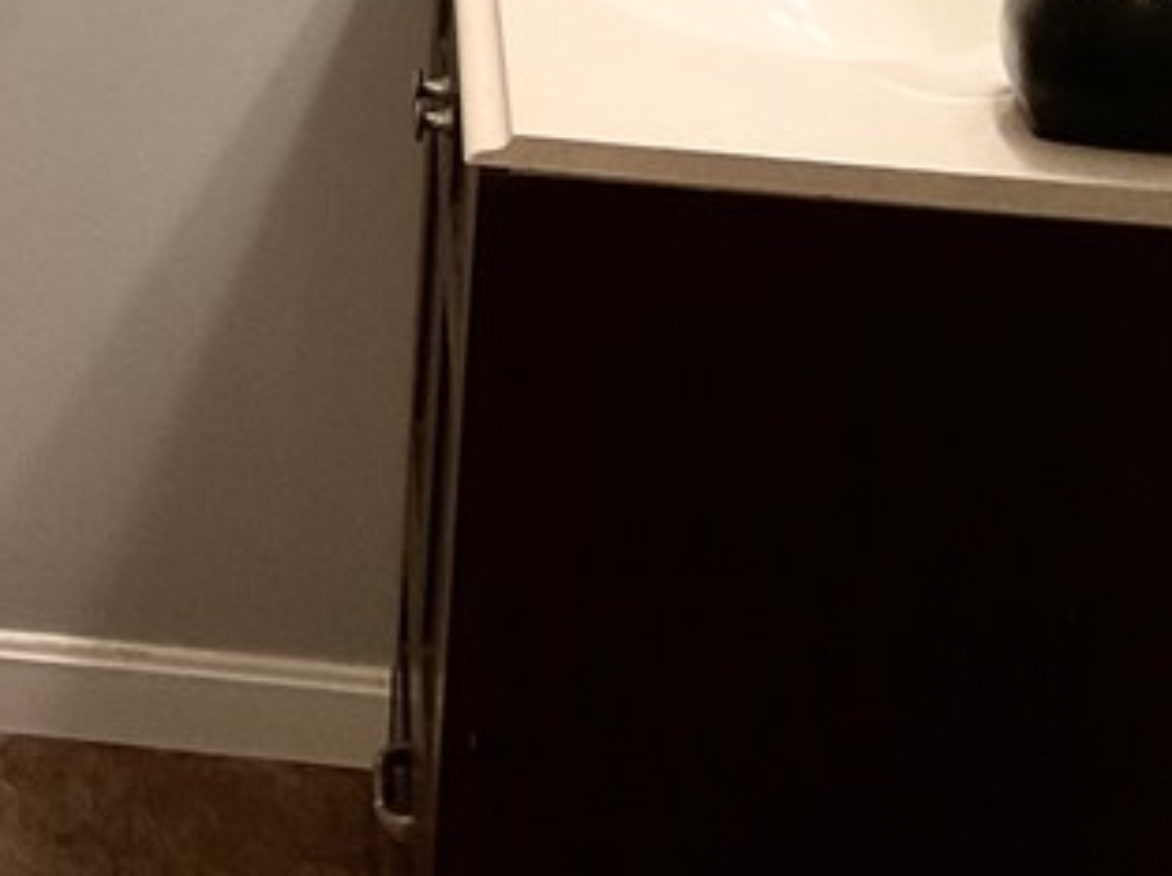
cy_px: -292
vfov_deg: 14.8
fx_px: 3213
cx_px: -191
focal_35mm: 95
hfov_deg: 19.6
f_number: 1.8
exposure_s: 1/60
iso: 100
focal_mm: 3
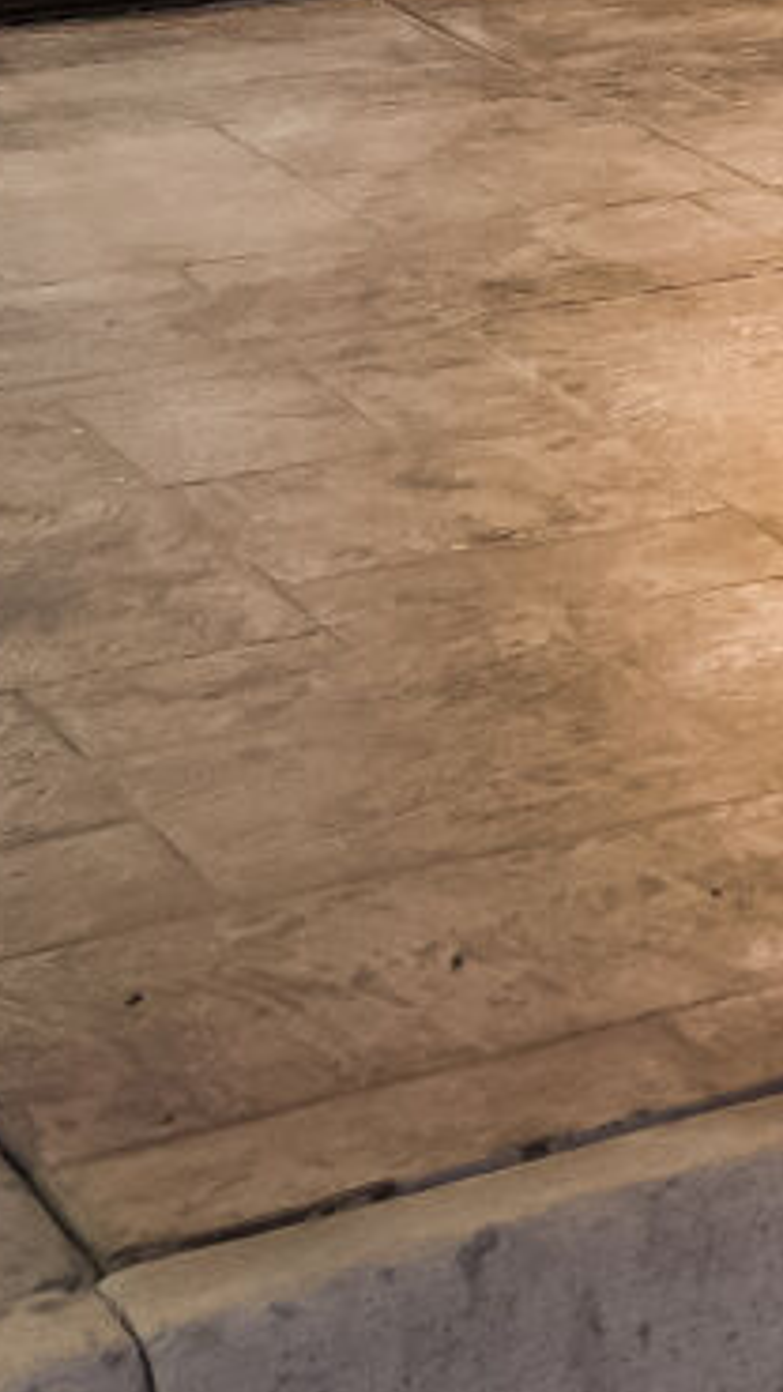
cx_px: 2669
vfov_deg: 16.5
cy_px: -655
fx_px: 4394
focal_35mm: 119
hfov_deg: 8.0
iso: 400
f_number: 8
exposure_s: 1/1.67
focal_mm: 14
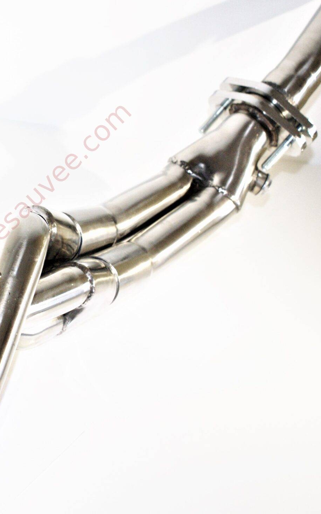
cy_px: 223
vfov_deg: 25.8
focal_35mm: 80
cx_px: 9
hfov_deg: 16.0
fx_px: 1120
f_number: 5.6
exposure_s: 1/80
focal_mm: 30
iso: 200
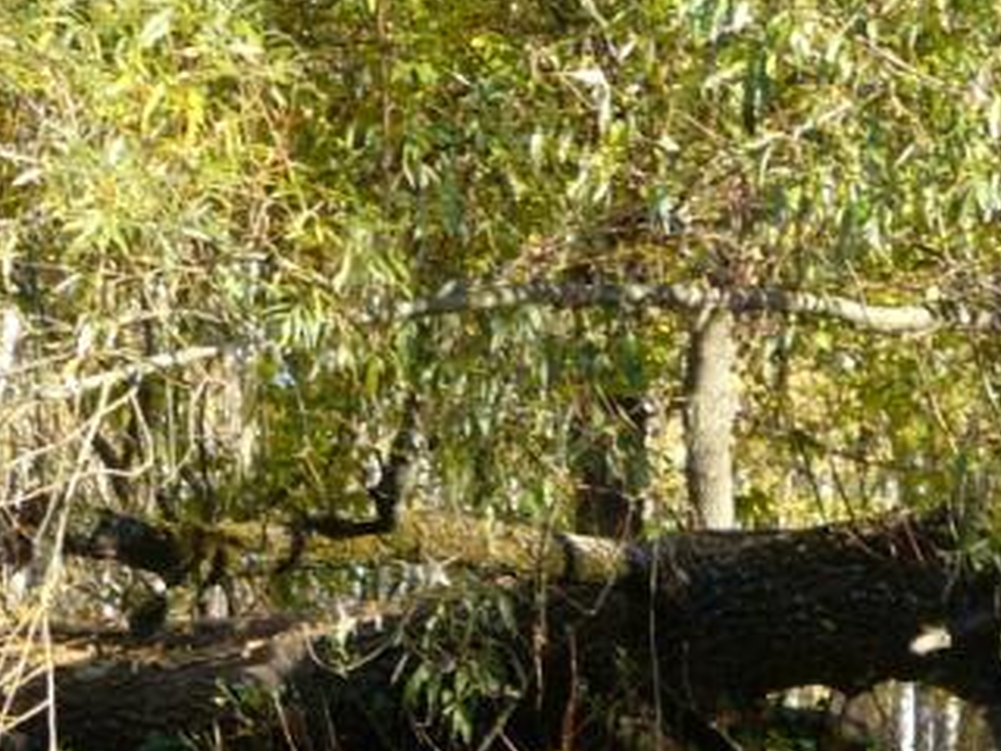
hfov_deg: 5.9
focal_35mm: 333
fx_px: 9629
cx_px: 666
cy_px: 685
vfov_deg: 4.5
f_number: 3.5
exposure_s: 1/200
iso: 80
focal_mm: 17.2
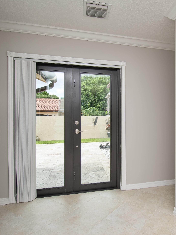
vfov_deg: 69.9
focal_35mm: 25
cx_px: 127
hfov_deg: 53.4
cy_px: 117
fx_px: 168
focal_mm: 11
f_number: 5.6
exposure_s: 1/125
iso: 110
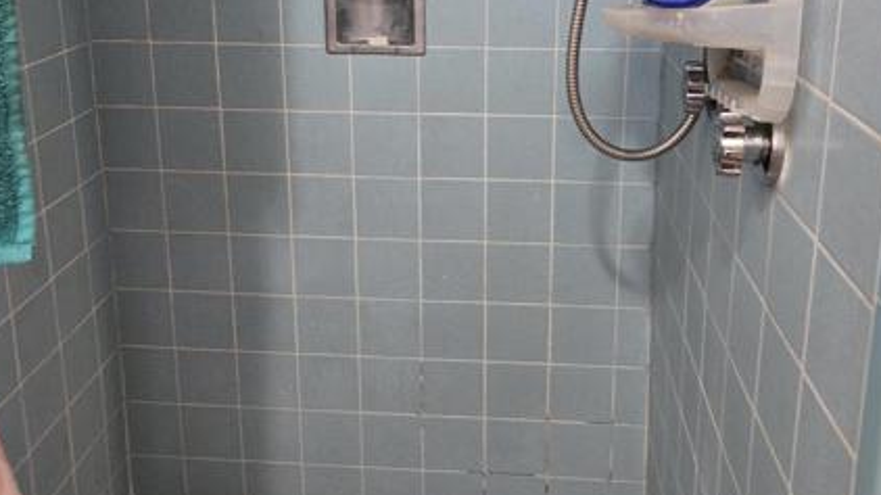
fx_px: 887
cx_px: 476
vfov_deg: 30.3
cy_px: 92
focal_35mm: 38
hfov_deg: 52.7
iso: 500
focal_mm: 5.4
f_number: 1.8
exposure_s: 1/120
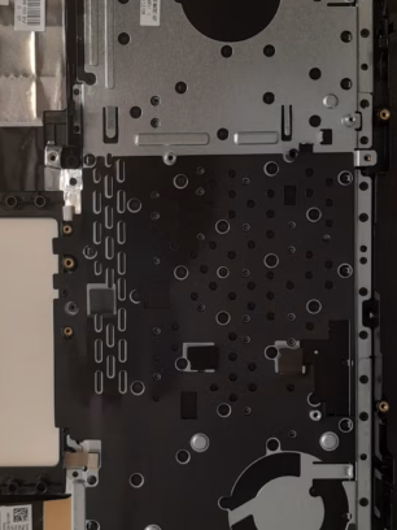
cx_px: 123
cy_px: 251
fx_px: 810
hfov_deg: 27.3
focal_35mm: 53
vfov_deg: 36.2
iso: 100
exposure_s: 1/60
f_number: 1.8
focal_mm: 4
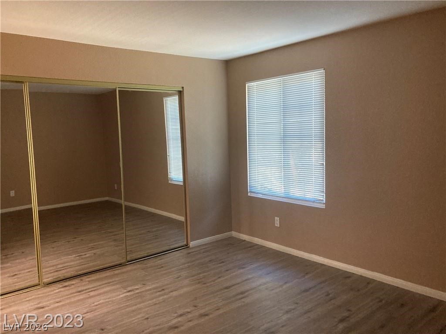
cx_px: 223
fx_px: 361
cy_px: 167
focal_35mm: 28
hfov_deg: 63.4
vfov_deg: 49.7
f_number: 1.8
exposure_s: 1/46
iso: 320
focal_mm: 3.99
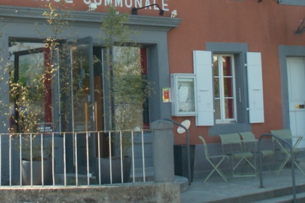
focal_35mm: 81
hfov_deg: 24.9
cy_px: -6
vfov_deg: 16.5
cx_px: 103
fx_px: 686
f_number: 5
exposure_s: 1/100
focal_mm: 5.86
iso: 50
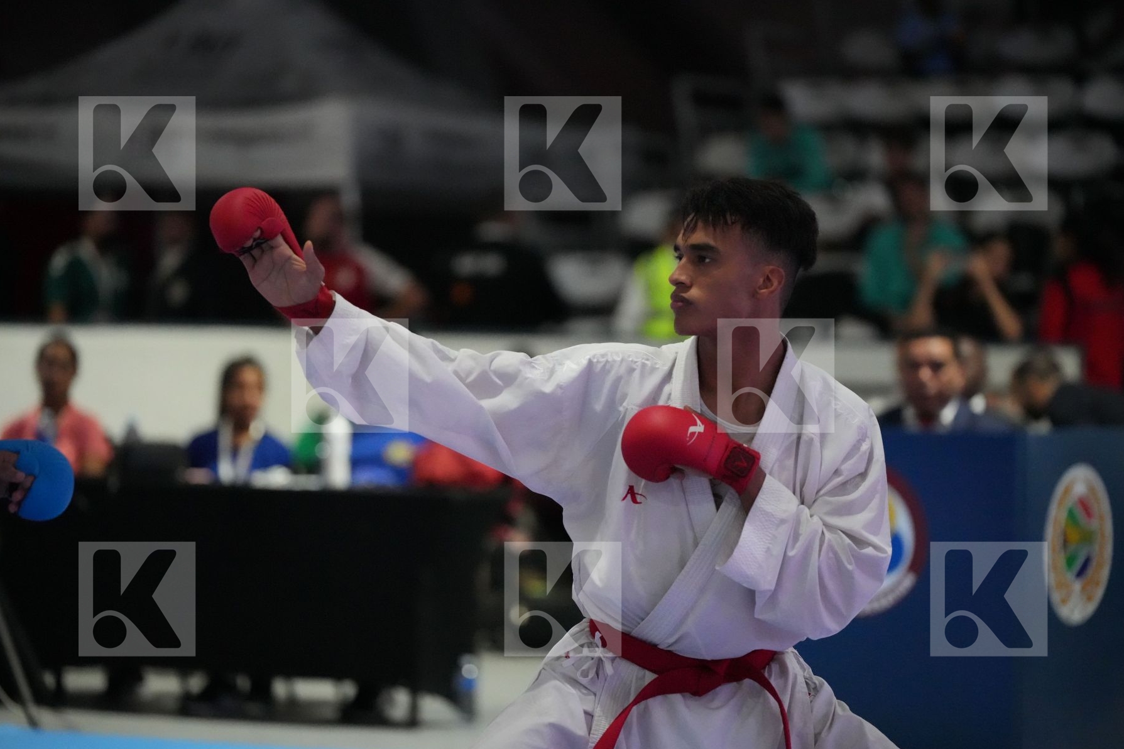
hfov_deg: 13.1
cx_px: 563
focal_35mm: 157
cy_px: 376
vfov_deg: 8.7
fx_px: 4901
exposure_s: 1/800
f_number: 2.8
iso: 12800
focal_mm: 156
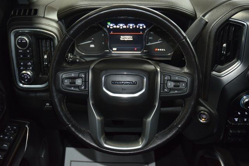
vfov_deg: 30.9
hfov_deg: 45.0
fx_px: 301
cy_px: 83
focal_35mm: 44
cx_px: 124
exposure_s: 1/20
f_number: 3.8
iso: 1250
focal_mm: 29
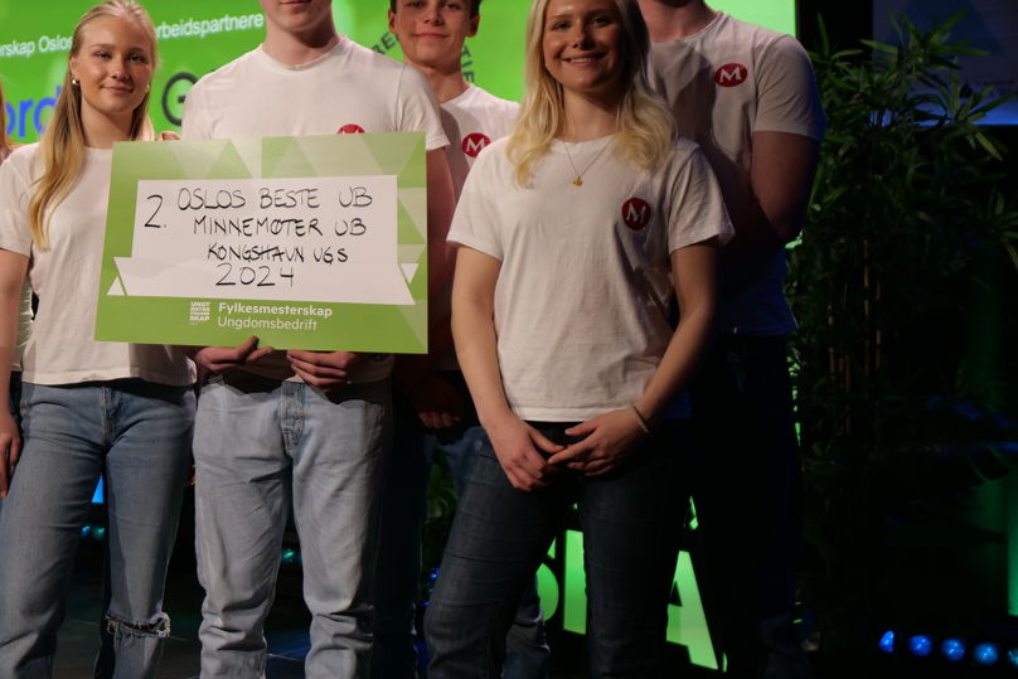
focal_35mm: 56
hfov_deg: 34.5
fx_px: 1584
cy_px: 212
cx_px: 192
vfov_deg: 24.1
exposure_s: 1/160
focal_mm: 16
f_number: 1.6
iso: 200
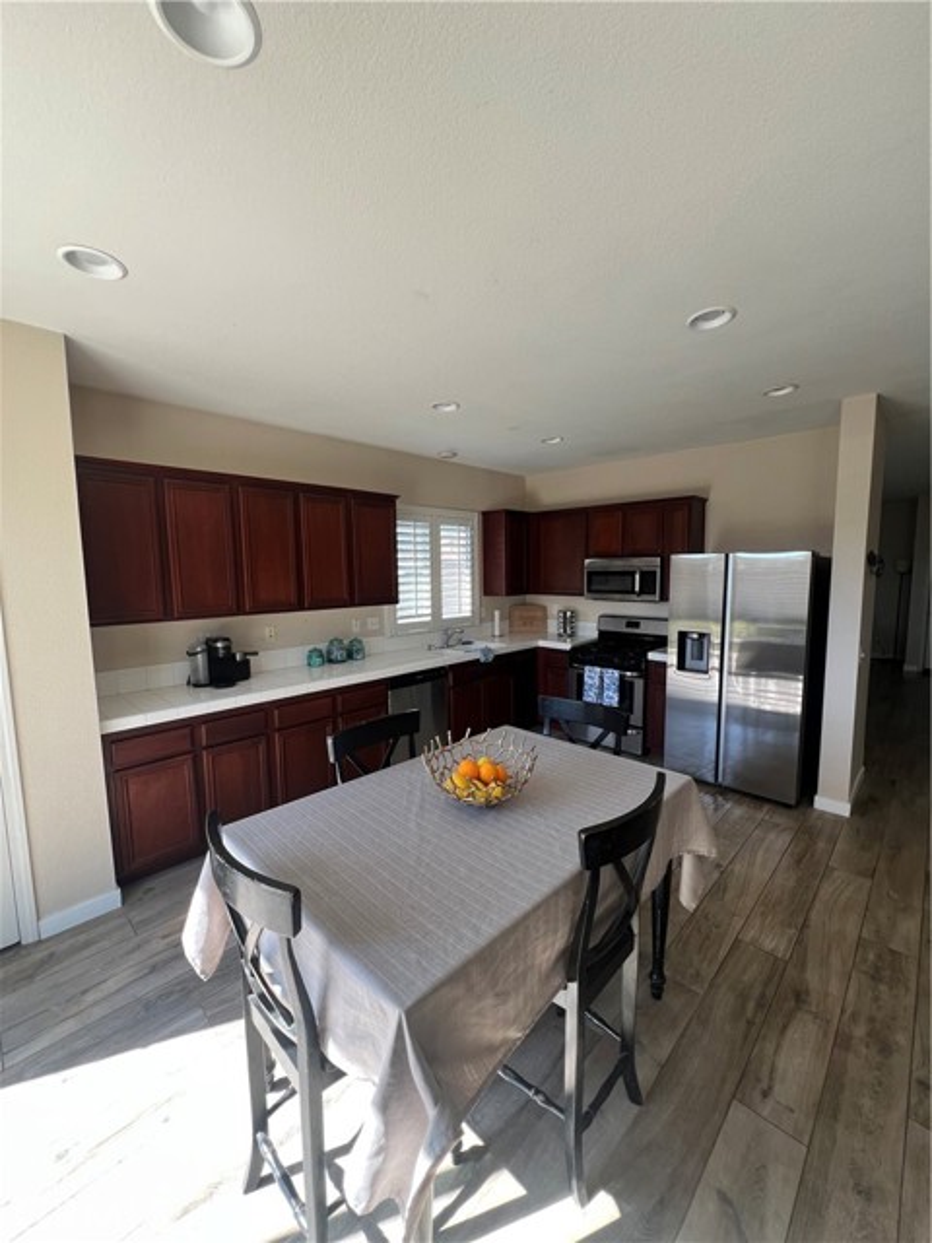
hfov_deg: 89.9
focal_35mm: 13
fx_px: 467
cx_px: 466
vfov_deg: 106.2
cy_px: 622
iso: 40
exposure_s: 1/99
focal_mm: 1.57
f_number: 1.8
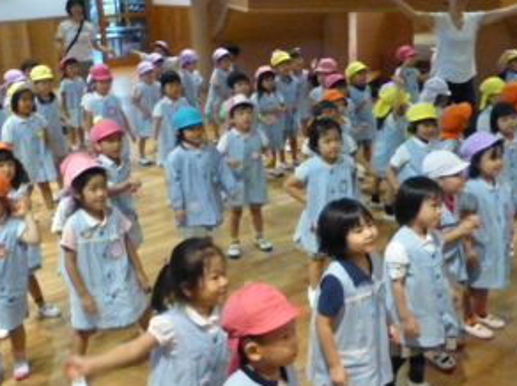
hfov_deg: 39.7
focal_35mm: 48
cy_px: 188
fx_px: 716
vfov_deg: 30.2
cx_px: 285
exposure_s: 1/60
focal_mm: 6.9
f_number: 3.9
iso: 3200
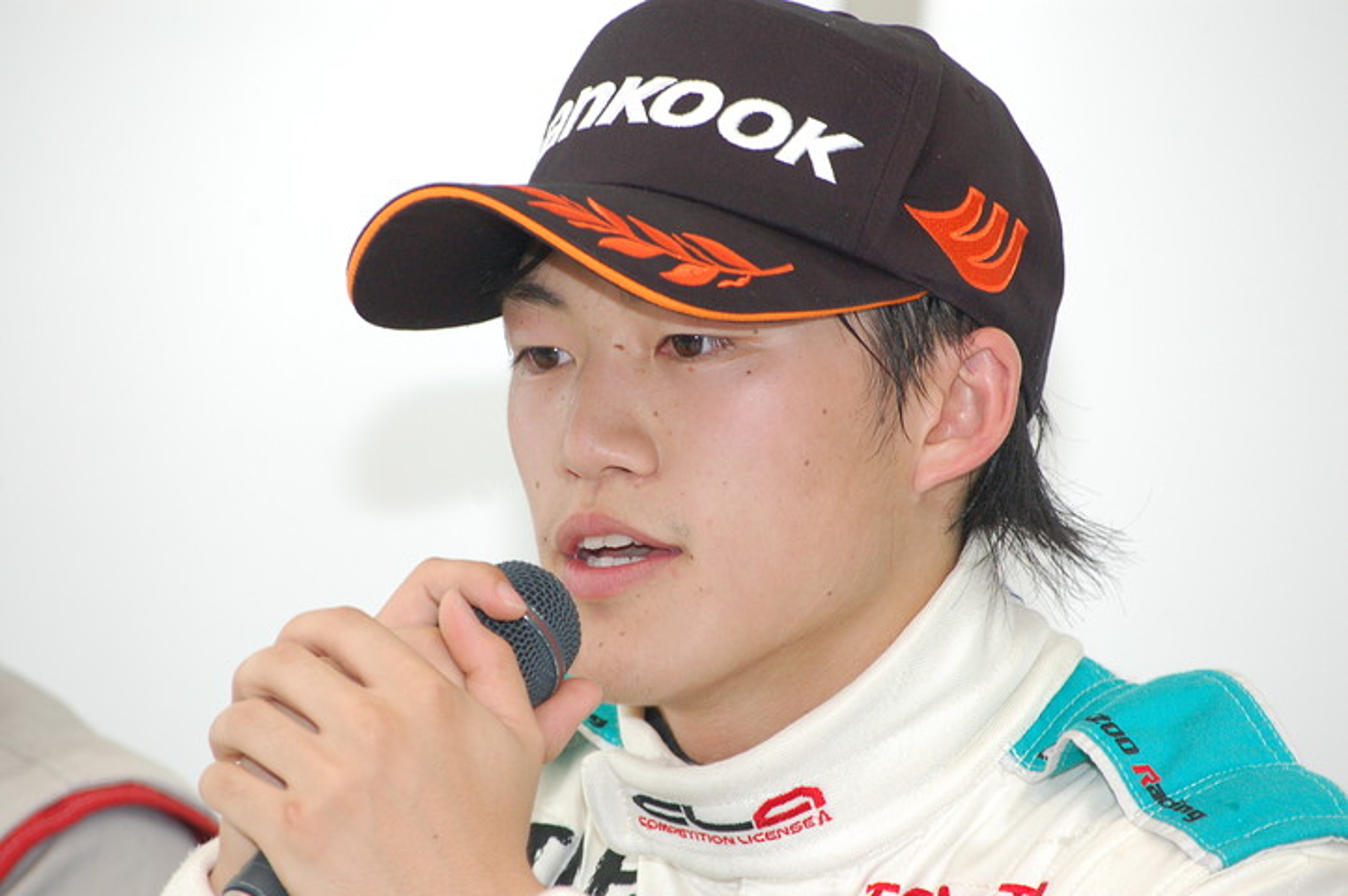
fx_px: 9259
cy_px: 448
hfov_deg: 8.3
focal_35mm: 248
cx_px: 674
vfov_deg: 5.5
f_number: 8
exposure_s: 1/60
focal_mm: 165
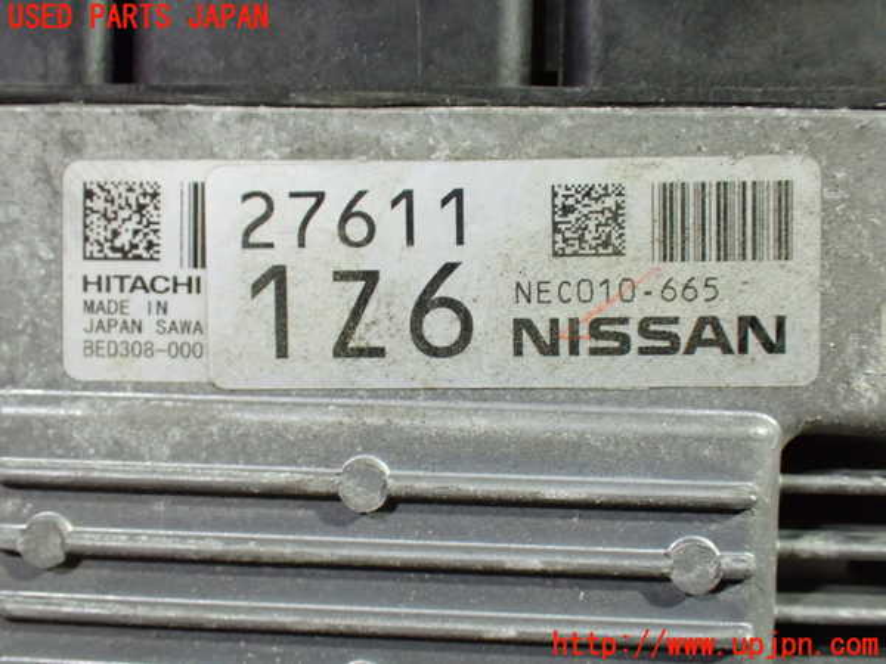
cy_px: 332
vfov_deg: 37.7
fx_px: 973
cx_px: 443
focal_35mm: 38
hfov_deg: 49.0
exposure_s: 1/40
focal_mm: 6.83
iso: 1000
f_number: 2.7
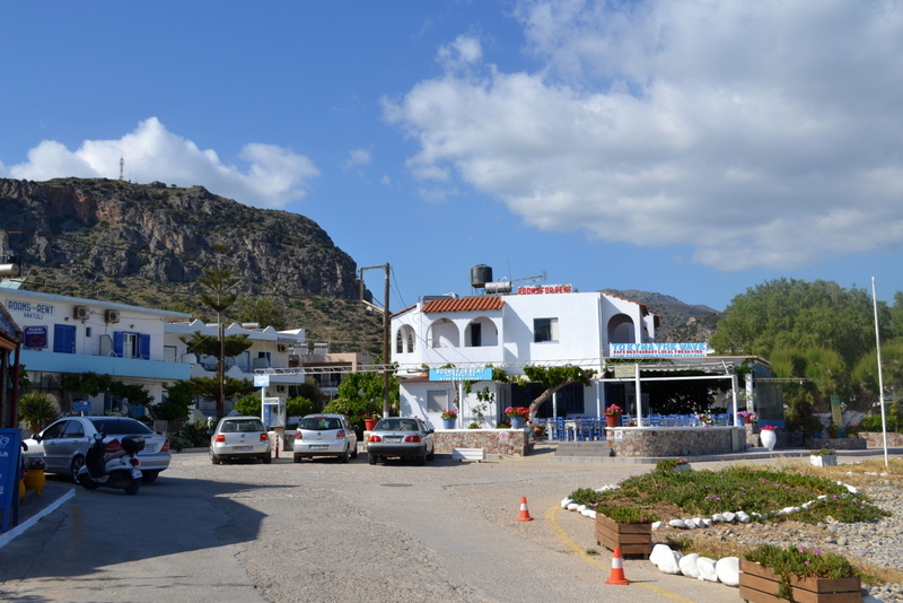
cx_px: 452
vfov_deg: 36.9
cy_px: 302
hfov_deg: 53.1
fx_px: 903
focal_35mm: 36
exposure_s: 1/250
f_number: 8
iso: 100
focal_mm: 24
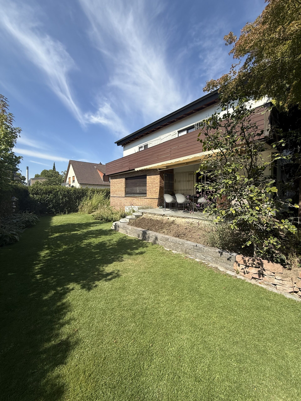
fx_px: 162
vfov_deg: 102.1
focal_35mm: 14
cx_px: 150
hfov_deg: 85.7
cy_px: 200
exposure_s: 1/1613
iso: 50
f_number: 2.2
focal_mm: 2.22
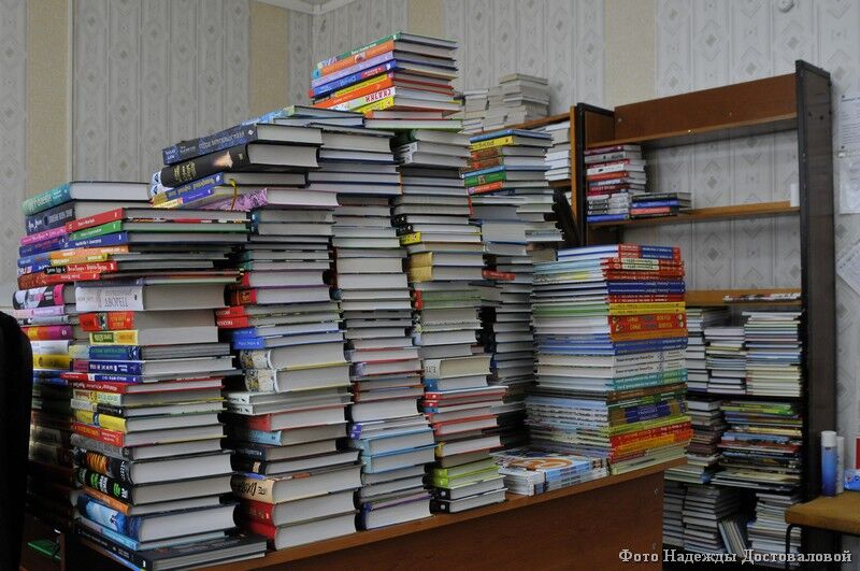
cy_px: 286
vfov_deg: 36.8
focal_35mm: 36
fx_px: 859
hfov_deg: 53.2
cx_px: 430
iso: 1000
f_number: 7.1
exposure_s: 1/125
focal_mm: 24
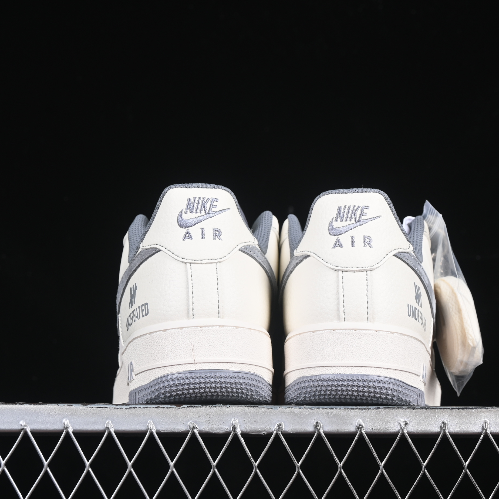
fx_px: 1566
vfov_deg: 18.1
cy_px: 250
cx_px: 291
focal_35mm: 96
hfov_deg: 18.1
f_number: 8
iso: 160
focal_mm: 50
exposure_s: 1/80
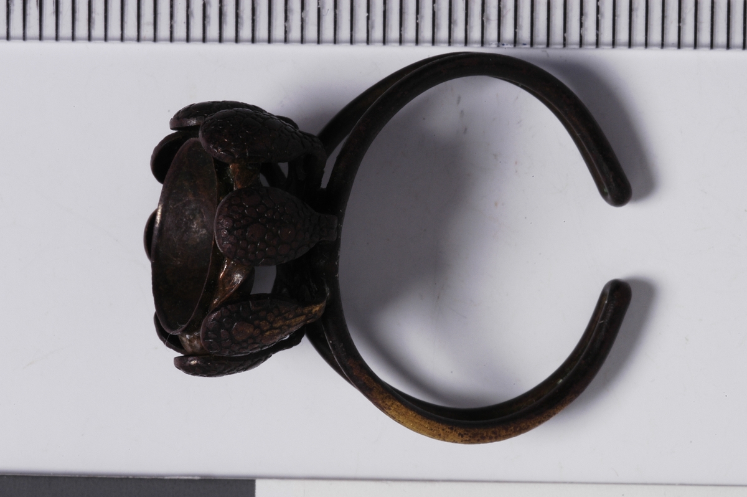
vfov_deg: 16.5
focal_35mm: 82
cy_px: 248
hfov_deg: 24.6
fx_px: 1710
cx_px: 374
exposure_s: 1/100
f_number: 32
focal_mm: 55
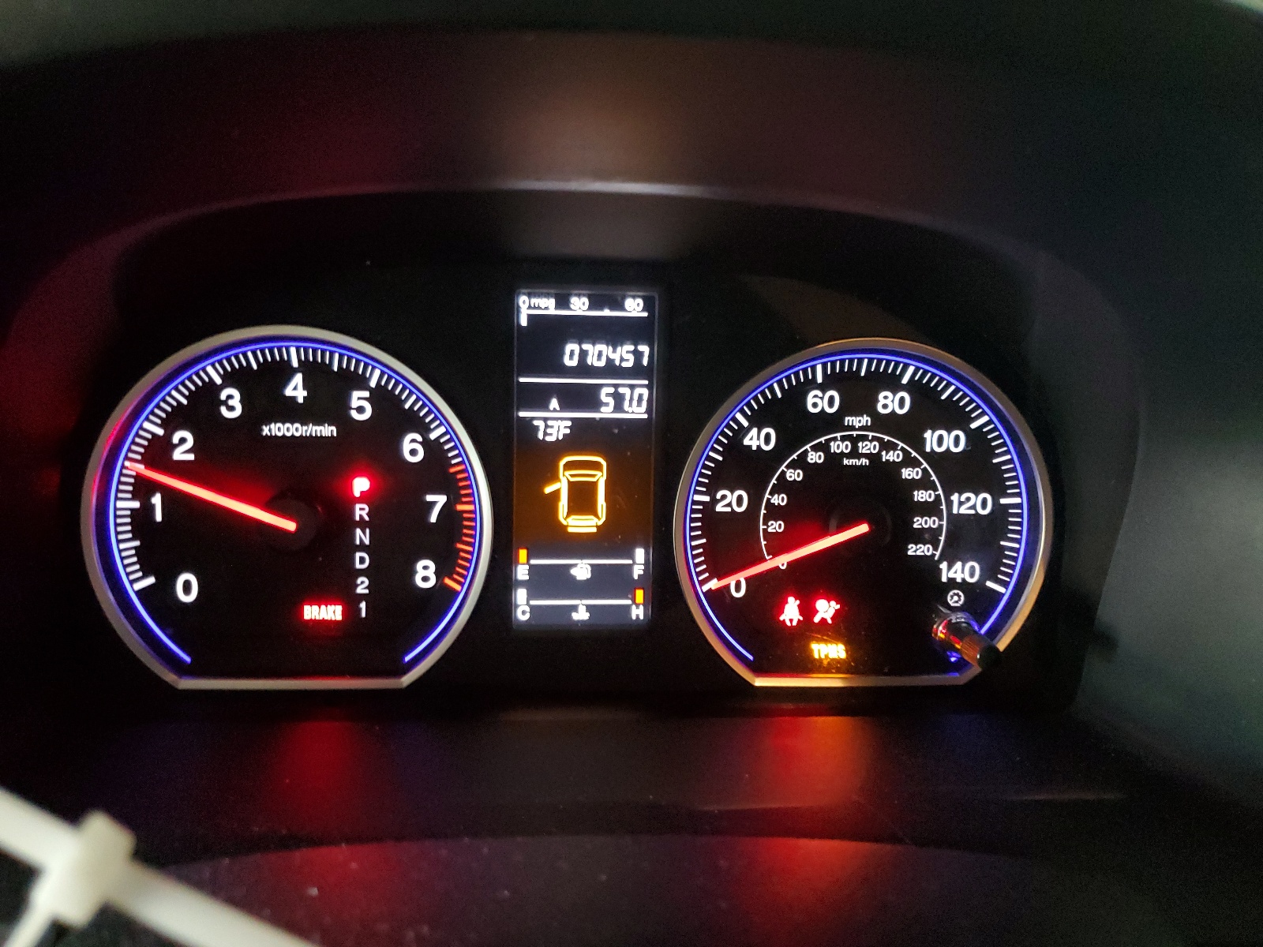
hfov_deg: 67.3
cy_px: 474
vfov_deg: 53.1
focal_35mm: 26
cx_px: 632
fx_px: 949
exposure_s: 1/15
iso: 429
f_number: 1.5
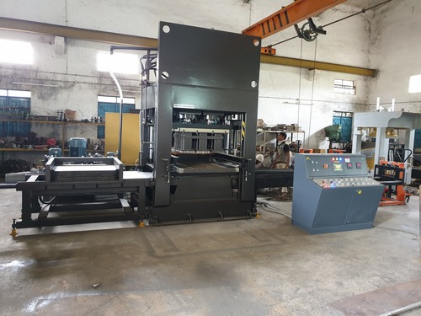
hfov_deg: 67.3
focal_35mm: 26
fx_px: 316
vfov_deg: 53.1
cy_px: 158
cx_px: 210
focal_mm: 4.3
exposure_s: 1/25
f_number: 1.5
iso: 320
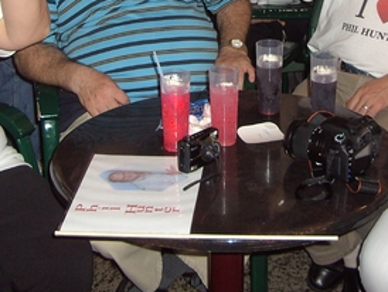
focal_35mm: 81
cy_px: -17
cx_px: 246
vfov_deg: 17.7
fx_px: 909
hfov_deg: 24.0
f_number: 2.8
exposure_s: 1/50
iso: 100
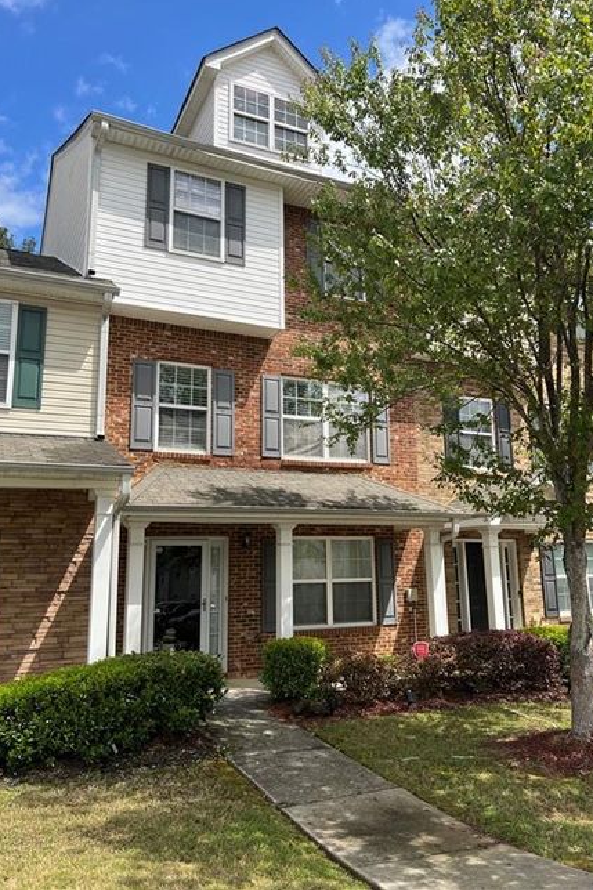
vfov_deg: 65.5
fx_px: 692
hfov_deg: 46.4
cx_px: 315
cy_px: 430
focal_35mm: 28
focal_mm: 5.7
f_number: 1.5
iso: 50
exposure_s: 1/3356
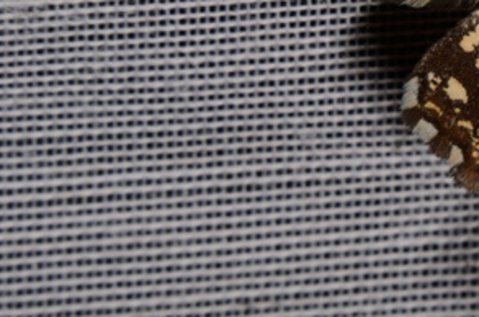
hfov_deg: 6.0
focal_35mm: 344
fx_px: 4572
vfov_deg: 4.0
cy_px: 11
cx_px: 639
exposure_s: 1/60
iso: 100
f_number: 25
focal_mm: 85
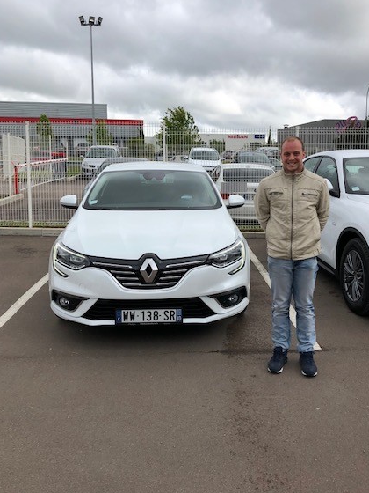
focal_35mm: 32
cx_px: 194
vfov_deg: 56.6
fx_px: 455
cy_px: 215
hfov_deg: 44.1
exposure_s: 1/1919
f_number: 1.8
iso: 20
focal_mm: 3.99
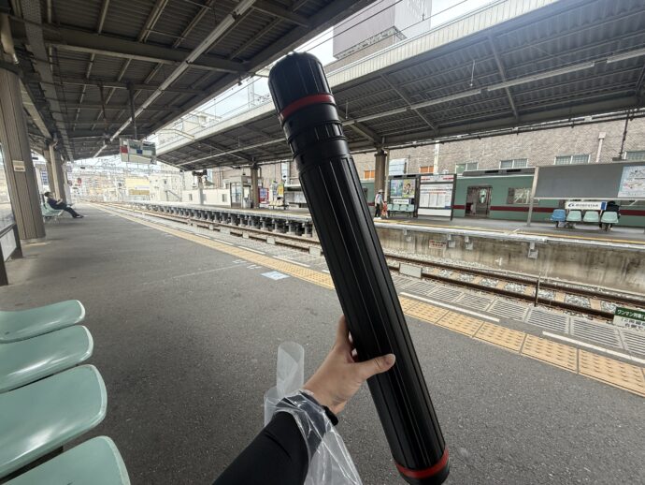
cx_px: 322
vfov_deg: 85.7
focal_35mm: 14
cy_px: 242
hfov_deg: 102.0
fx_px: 261
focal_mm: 2.22
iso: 64
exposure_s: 1/216
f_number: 2.2
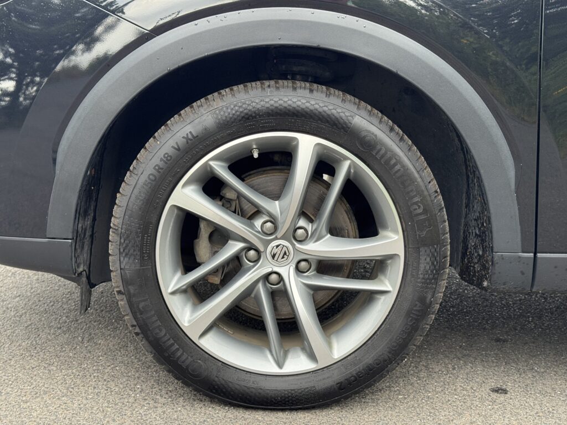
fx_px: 786
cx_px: 284
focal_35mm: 48
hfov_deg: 39.7
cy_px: 212
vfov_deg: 30.3
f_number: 1.78
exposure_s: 1/67
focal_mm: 6.76
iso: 100
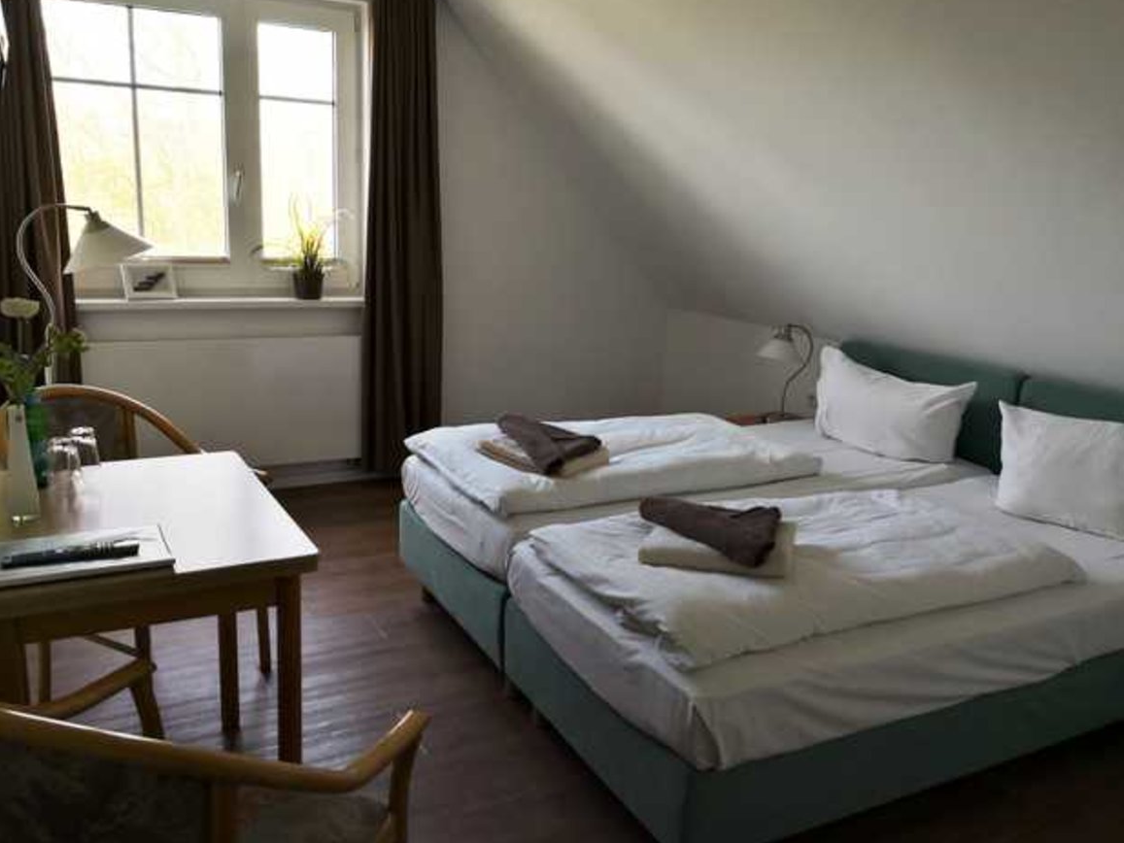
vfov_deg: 49.7
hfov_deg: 63.4
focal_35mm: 28
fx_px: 909
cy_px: 411
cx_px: 580
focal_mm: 3.95
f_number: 1.6
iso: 64
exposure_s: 1/100
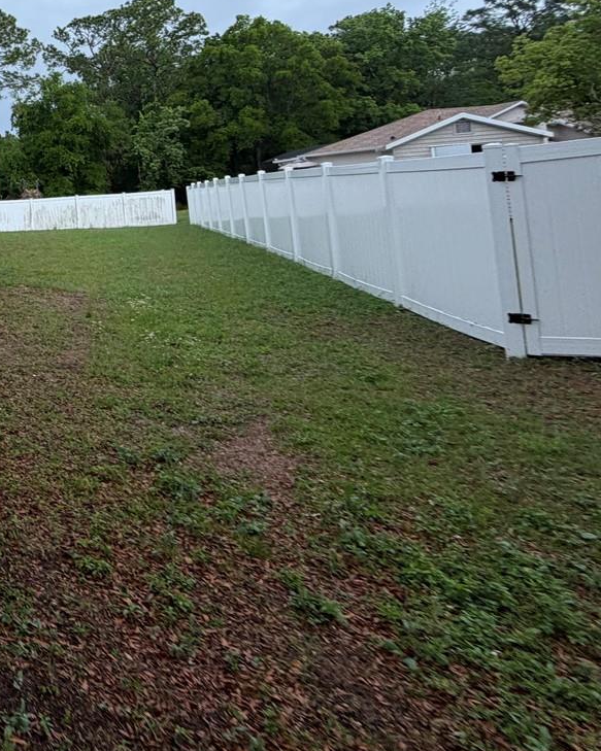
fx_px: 667
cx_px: -108
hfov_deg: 37.5
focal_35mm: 30
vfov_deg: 55.5
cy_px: 175
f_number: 2.2
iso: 40
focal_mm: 2.22
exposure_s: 1/198
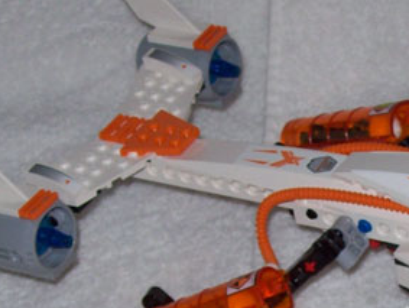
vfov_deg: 9.3
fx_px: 1869
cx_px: 412
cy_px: 364
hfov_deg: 12.3
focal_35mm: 158
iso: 80
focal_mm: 9.4
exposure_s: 1/84.5
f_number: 3.4
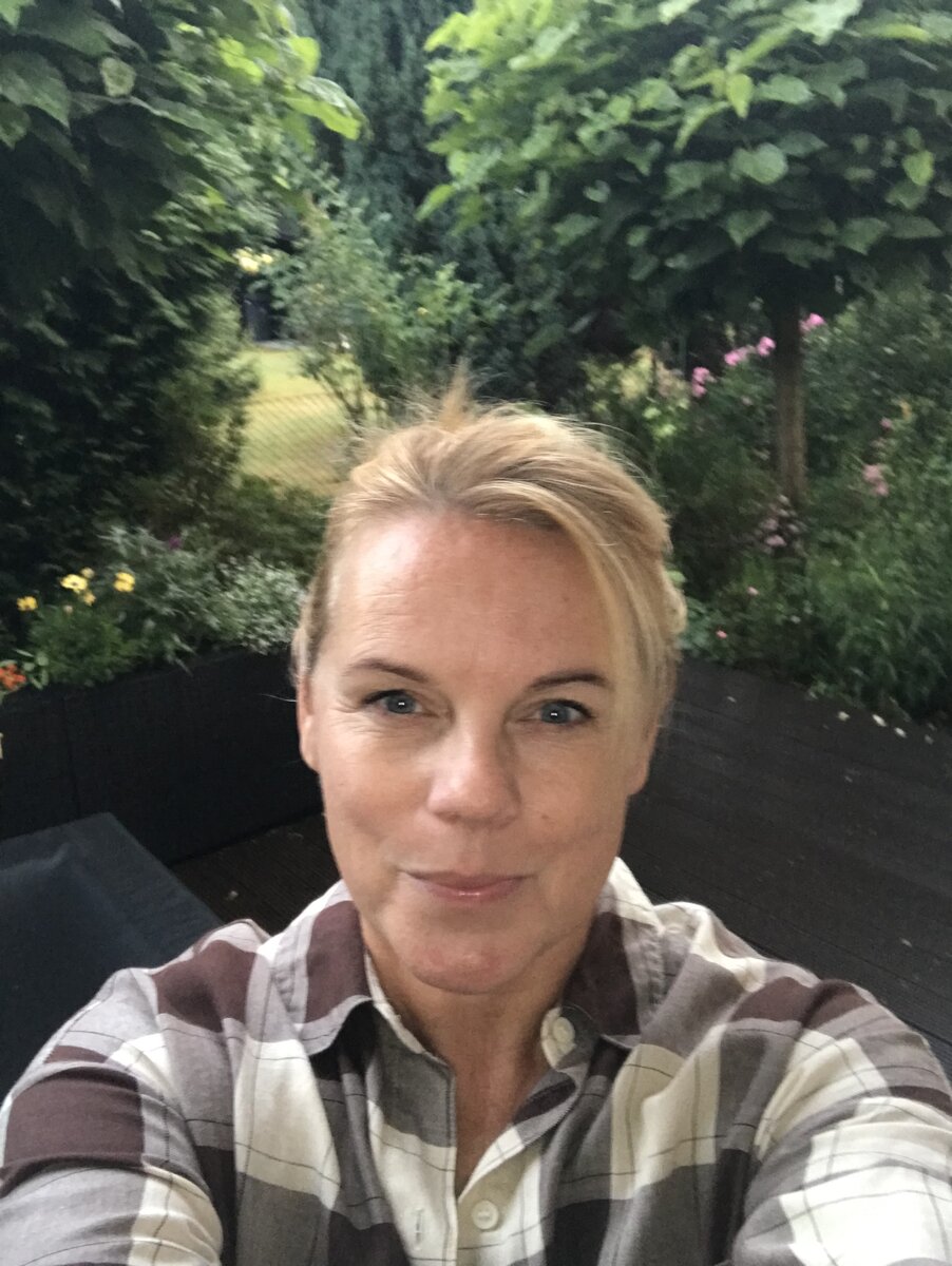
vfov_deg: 56.8
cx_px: 476
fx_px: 1172
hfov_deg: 44.2
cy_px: 633
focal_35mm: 32
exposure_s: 1/20
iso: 160
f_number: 2.2
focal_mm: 2.87
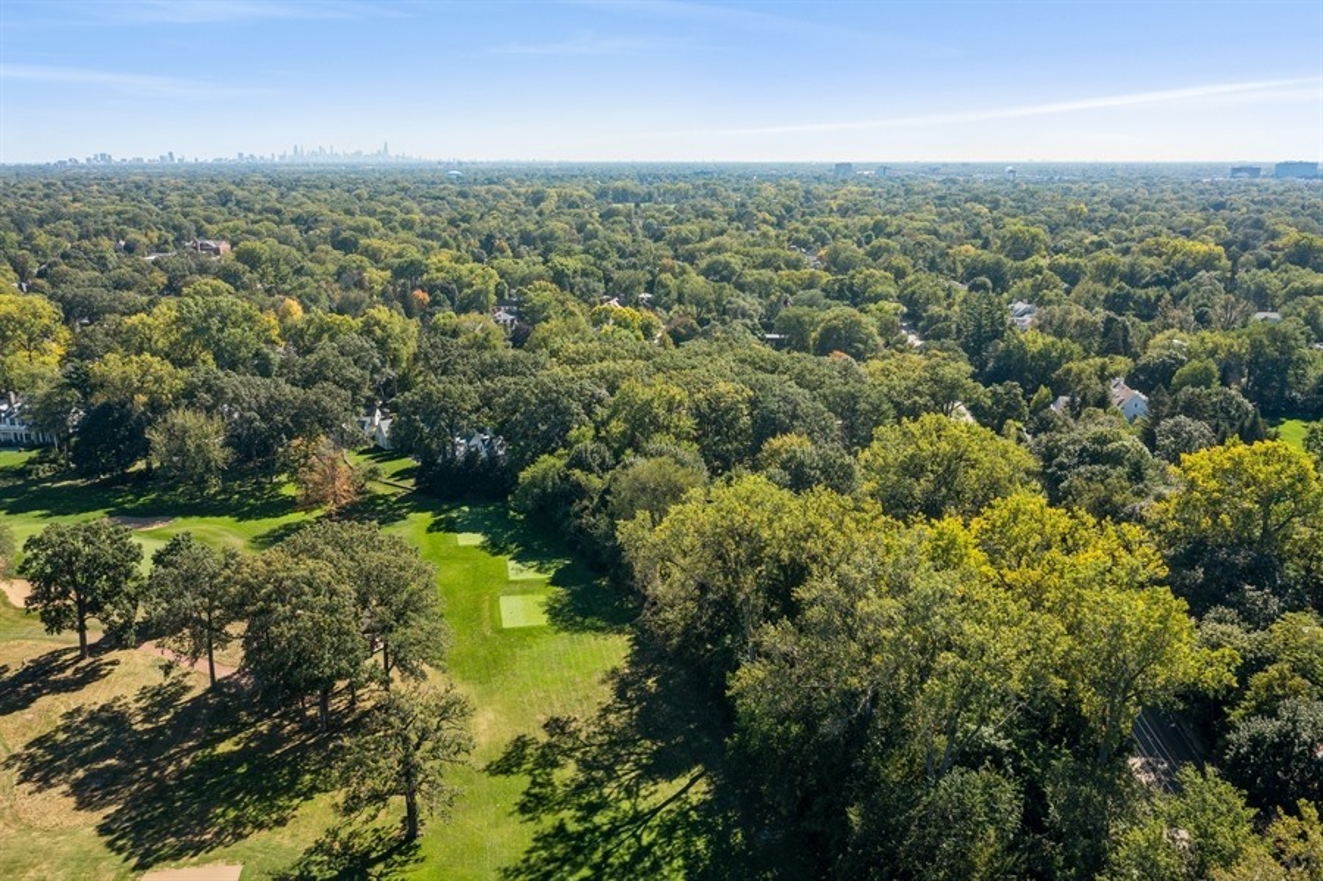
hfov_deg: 65.5
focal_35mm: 28
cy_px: 440
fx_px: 1028
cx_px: 662
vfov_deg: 46.4
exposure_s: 1/320
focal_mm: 10.26
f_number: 5.6
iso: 100
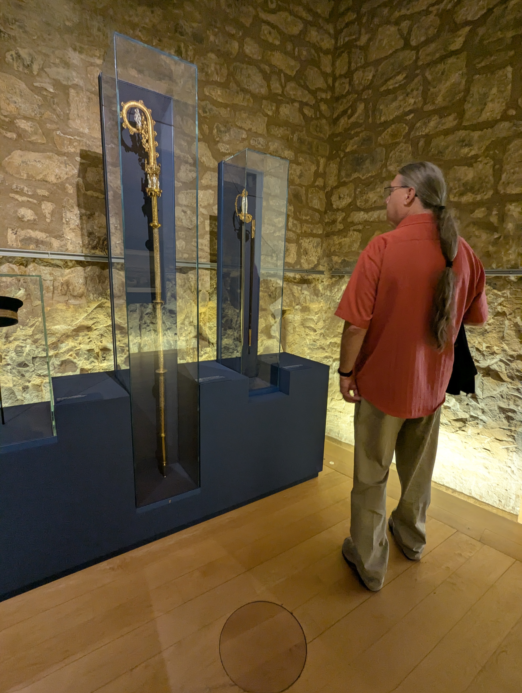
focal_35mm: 16
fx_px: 321
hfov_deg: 78.2
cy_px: 346
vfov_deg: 94.4
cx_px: 261
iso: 238
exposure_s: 1/50
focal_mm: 2.35
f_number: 2.2
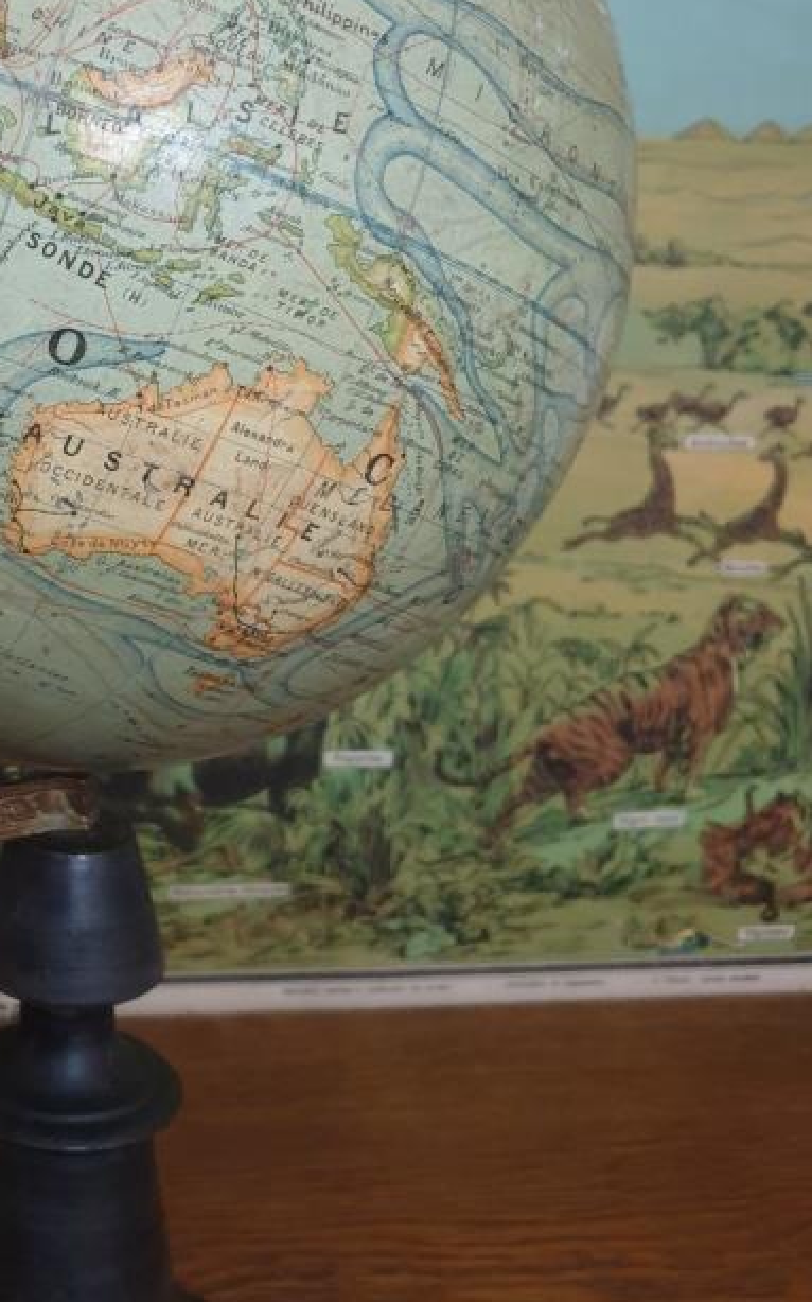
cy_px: 420
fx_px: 1631
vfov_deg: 42.8
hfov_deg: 26.7
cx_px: 34
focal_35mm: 46
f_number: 1.5
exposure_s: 1/14
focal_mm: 4.3
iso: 320
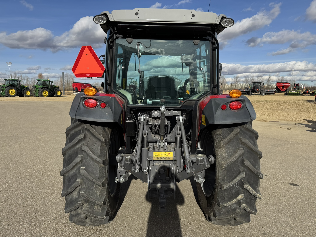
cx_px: 158
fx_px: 219
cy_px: 118
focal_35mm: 24
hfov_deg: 71.6
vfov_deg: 56.8
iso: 80
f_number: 1.78
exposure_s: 1/4310
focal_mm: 6.76
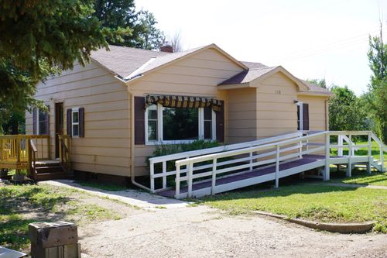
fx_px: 467
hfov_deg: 45.0
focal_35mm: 44
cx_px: 194
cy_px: 129
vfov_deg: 30.8
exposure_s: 1/100
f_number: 8
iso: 100
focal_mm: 29
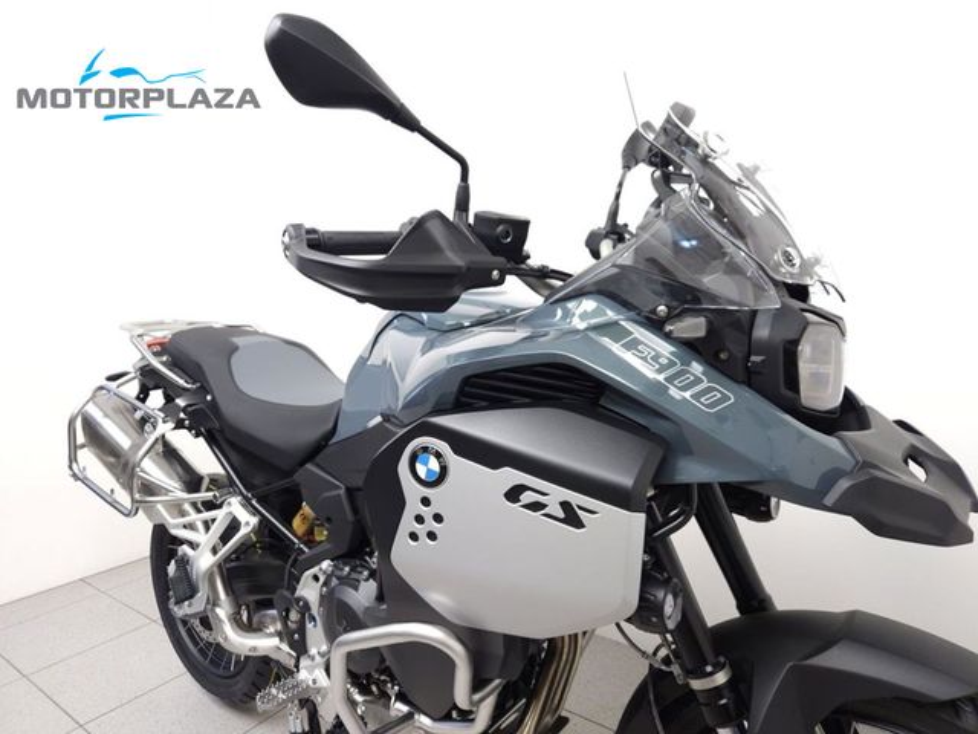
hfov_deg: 73.9
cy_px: 367
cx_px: 489
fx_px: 650
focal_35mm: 23
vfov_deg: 58.9
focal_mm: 5.4
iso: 125
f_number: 1.8
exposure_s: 1/50
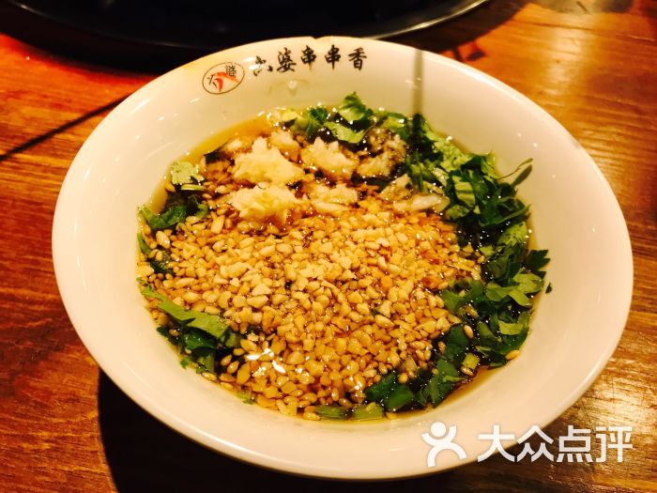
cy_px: 246
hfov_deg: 63.4
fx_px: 531
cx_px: 328
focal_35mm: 28
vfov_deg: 49.7
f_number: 1.8
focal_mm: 3.99
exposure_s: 1/17
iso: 40
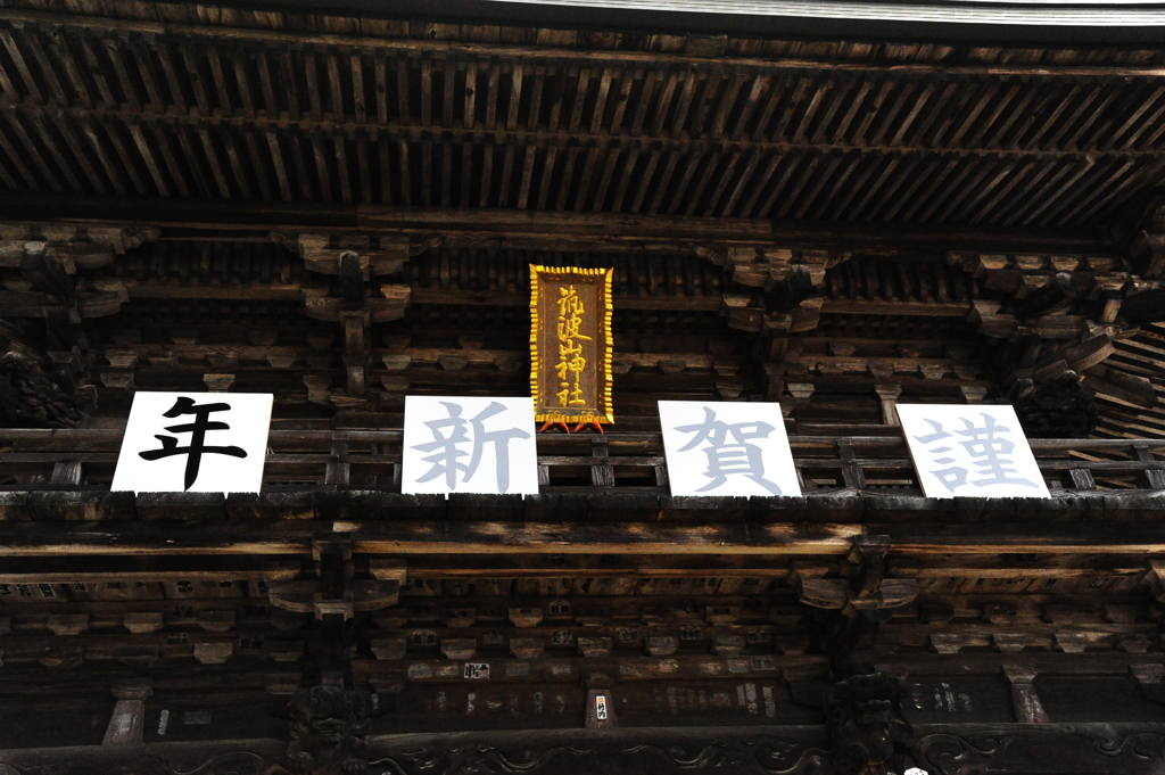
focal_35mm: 38
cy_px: 388
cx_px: 582
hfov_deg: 50.7
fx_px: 1229
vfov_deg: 35.0
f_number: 5.6
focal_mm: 38
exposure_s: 1/1000
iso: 6400
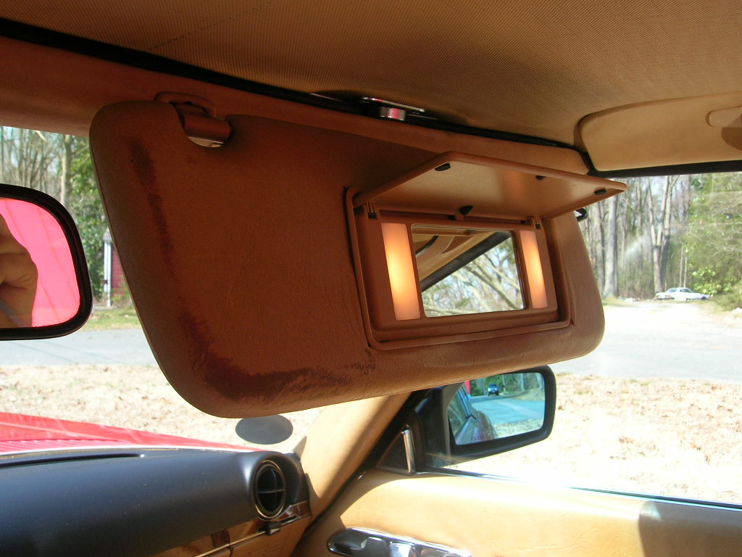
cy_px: 278
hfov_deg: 54.0
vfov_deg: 41.8
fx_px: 729
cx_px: 371
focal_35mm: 34
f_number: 4.9
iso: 50
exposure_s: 1/60.2
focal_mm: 5.7
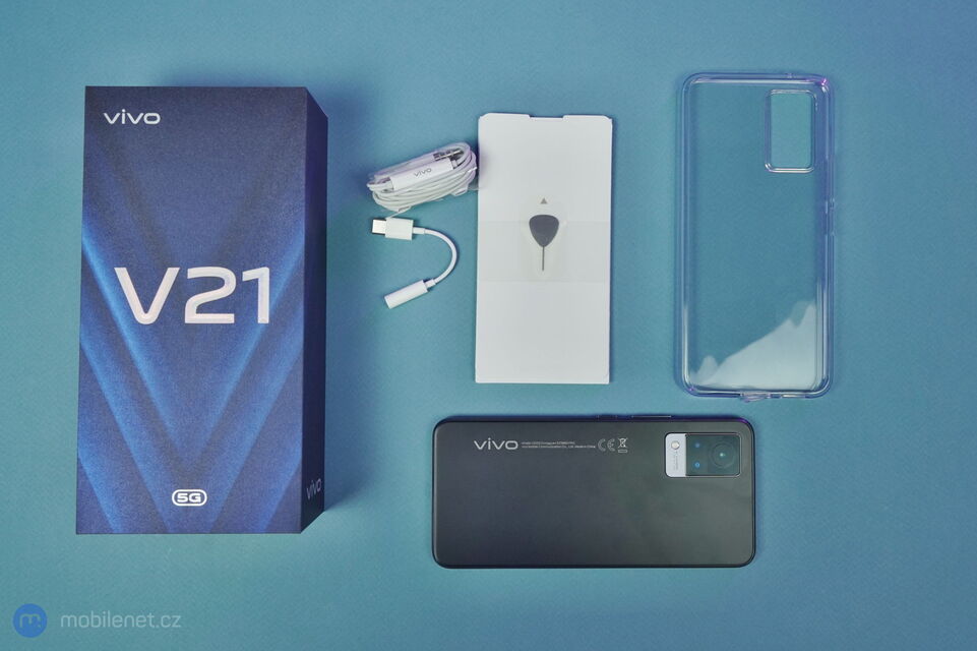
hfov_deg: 67.4
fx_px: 732
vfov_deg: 47.9
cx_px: 488
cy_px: 326
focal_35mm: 27
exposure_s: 1/160
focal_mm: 27
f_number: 7.1
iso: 1600
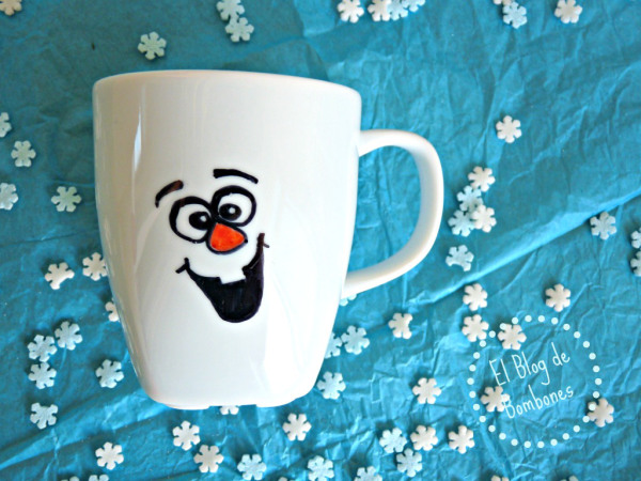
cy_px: 240
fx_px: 500
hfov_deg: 65.3
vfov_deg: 51.4
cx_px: 320
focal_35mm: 27
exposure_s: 1/30
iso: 125
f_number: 2.8
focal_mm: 4.8
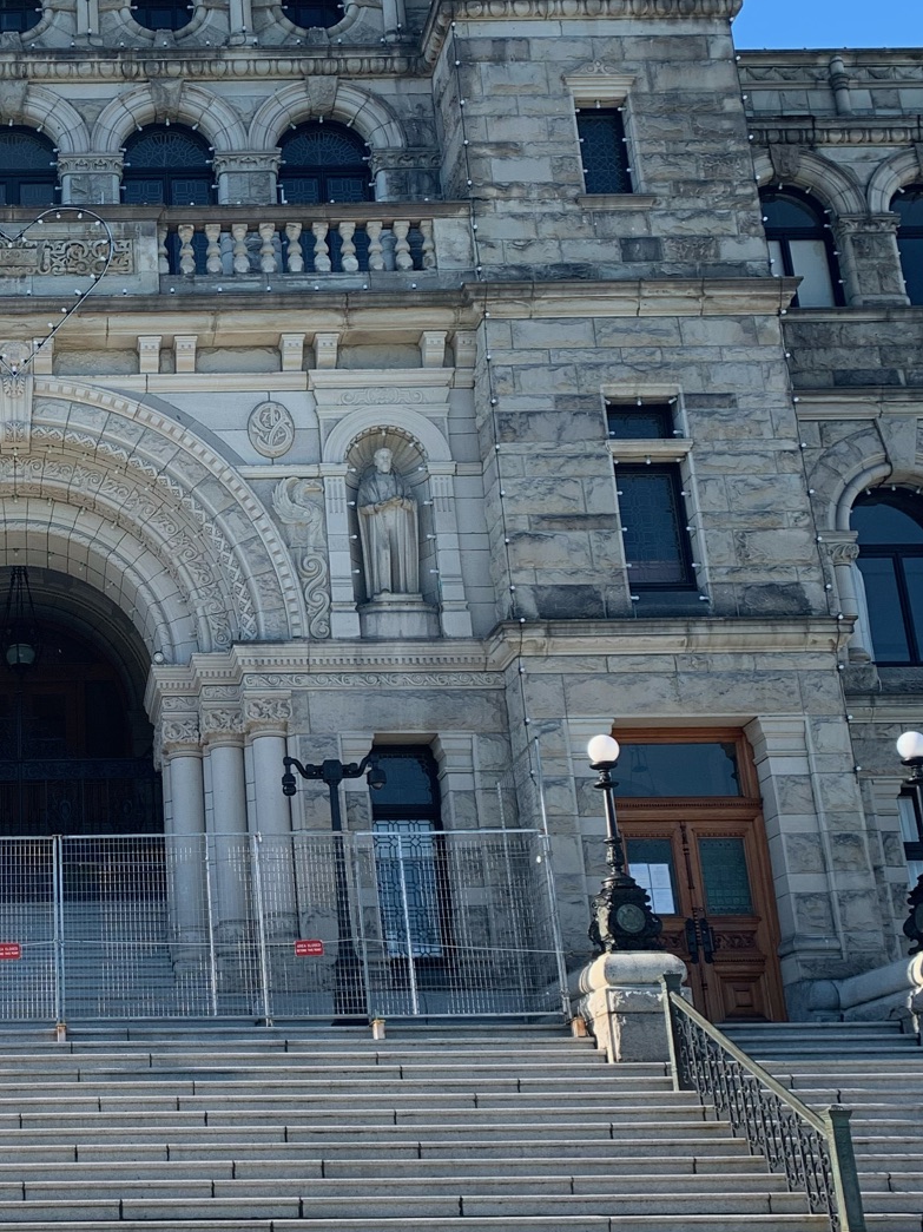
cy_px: 621
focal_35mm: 51
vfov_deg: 37.5
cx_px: 28
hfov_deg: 27.1
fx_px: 1814
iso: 25
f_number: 1.8
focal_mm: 4.25
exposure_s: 1/822
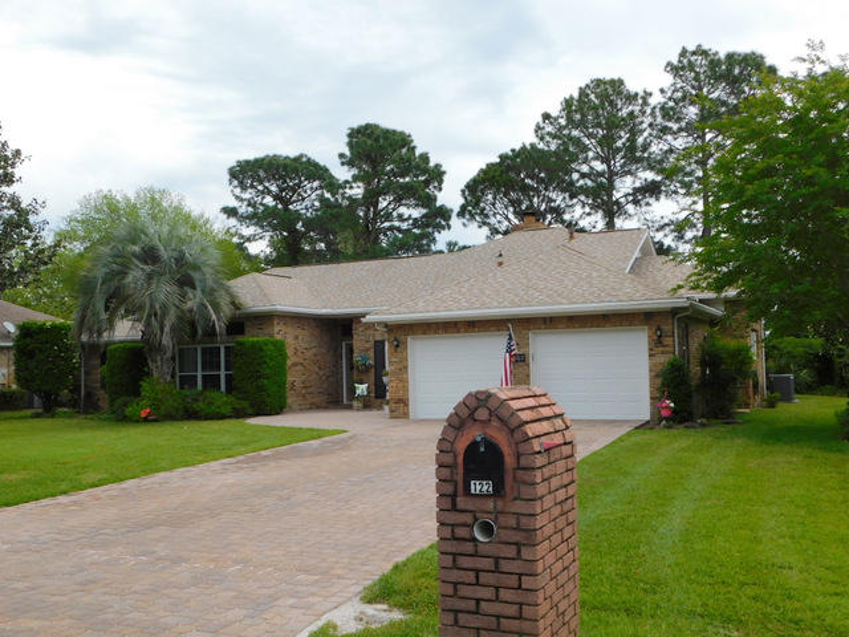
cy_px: 318
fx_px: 883
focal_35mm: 36
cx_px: 424
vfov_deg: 39.7
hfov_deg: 51.4
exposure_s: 1/1250
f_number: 3.5
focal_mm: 6.3
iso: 125
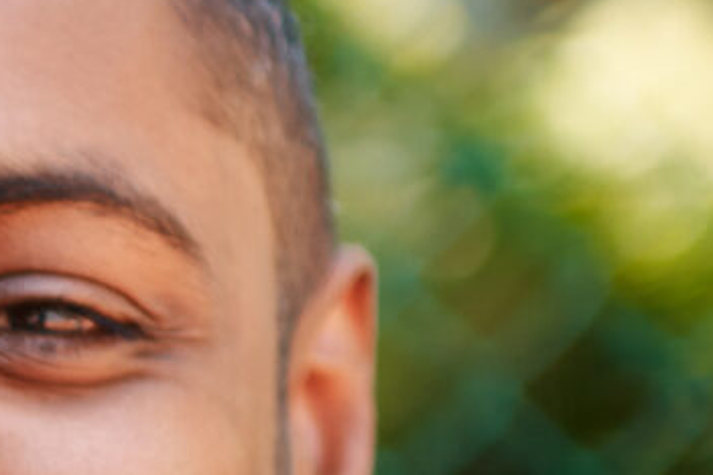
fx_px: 5050
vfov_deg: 5.3
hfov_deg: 7.4
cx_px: -1194
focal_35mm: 255
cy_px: 993
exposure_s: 1/500
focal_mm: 35
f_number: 2
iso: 125
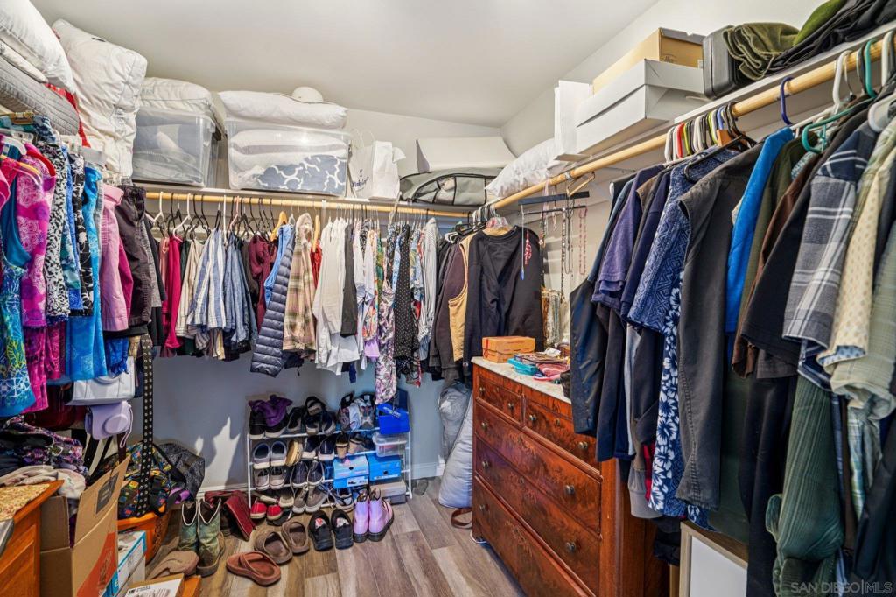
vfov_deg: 73.7
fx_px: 398
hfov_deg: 96.8
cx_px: 448
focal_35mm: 16
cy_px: 298
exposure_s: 1/2.5
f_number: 8
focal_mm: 16
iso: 400
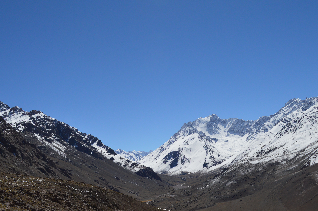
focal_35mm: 41
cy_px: 110
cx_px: 155
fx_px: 362
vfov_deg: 32.6
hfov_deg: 47.4
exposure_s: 1/400
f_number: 10
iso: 100
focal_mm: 26
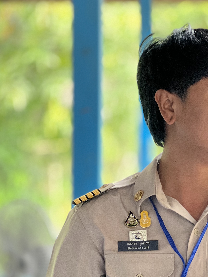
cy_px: 237
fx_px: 1169
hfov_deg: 10.1
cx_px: 186
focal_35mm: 146
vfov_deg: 13.4
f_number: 2.8
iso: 250
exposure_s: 1/74
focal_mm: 9
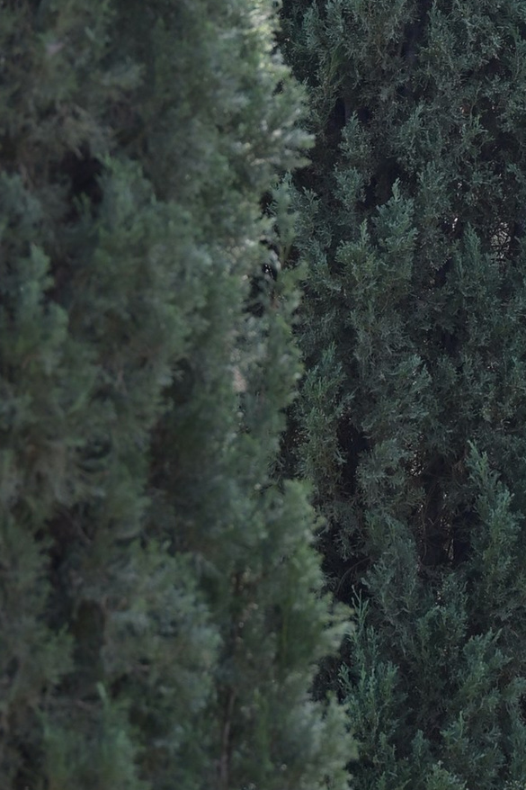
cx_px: 1007
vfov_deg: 10.2
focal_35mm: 201
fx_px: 4407
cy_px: 286
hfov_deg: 6.6
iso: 125
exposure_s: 1/250
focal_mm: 46
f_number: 3.5
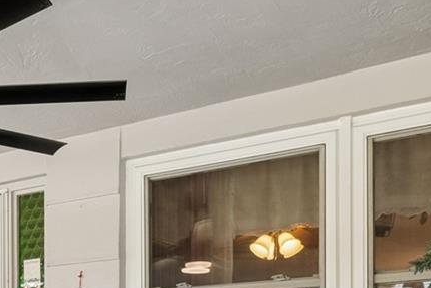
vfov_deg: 21.5
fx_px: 670
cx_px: -33
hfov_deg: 31.9
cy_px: 388
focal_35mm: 56
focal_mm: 10
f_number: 7.1
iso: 100
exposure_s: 1/10
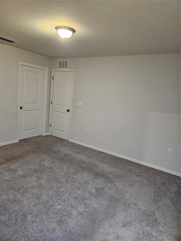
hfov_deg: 58.9
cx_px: 90
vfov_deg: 73.9
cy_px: 120
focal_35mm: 23
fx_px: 160
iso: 640
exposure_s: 1/60
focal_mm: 5.4
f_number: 1.8
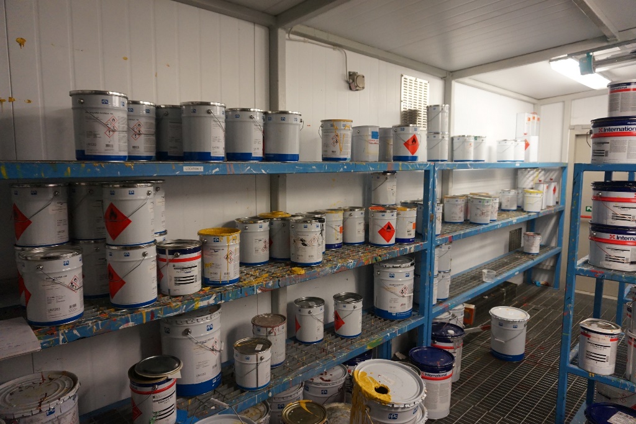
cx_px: 318
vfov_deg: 53.1
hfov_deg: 73.7
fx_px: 424
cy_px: 212
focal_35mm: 24
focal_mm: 16
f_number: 3.5
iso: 1600
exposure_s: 1/160
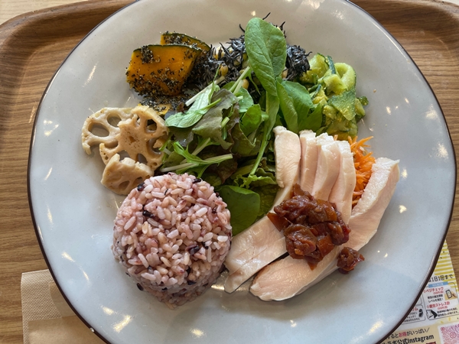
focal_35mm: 26
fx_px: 345
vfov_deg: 53.1
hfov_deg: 67.3
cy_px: 172
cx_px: 230
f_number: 1.6
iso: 40
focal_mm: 4.2
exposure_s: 1/120
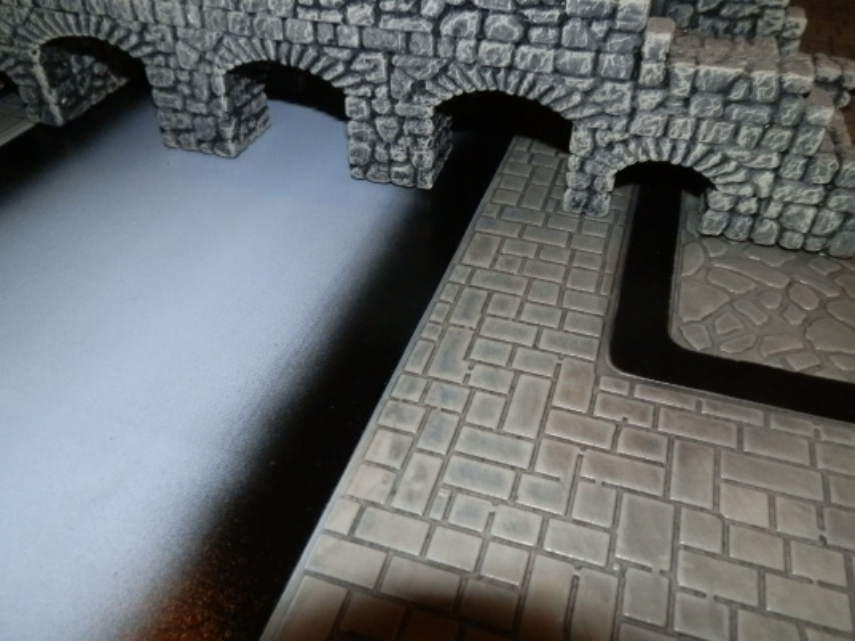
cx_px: 428
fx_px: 692
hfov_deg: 63.4
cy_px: 320
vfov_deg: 49.7
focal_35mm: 28
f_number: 9.3
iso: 400
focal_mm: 5
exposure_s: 1/30
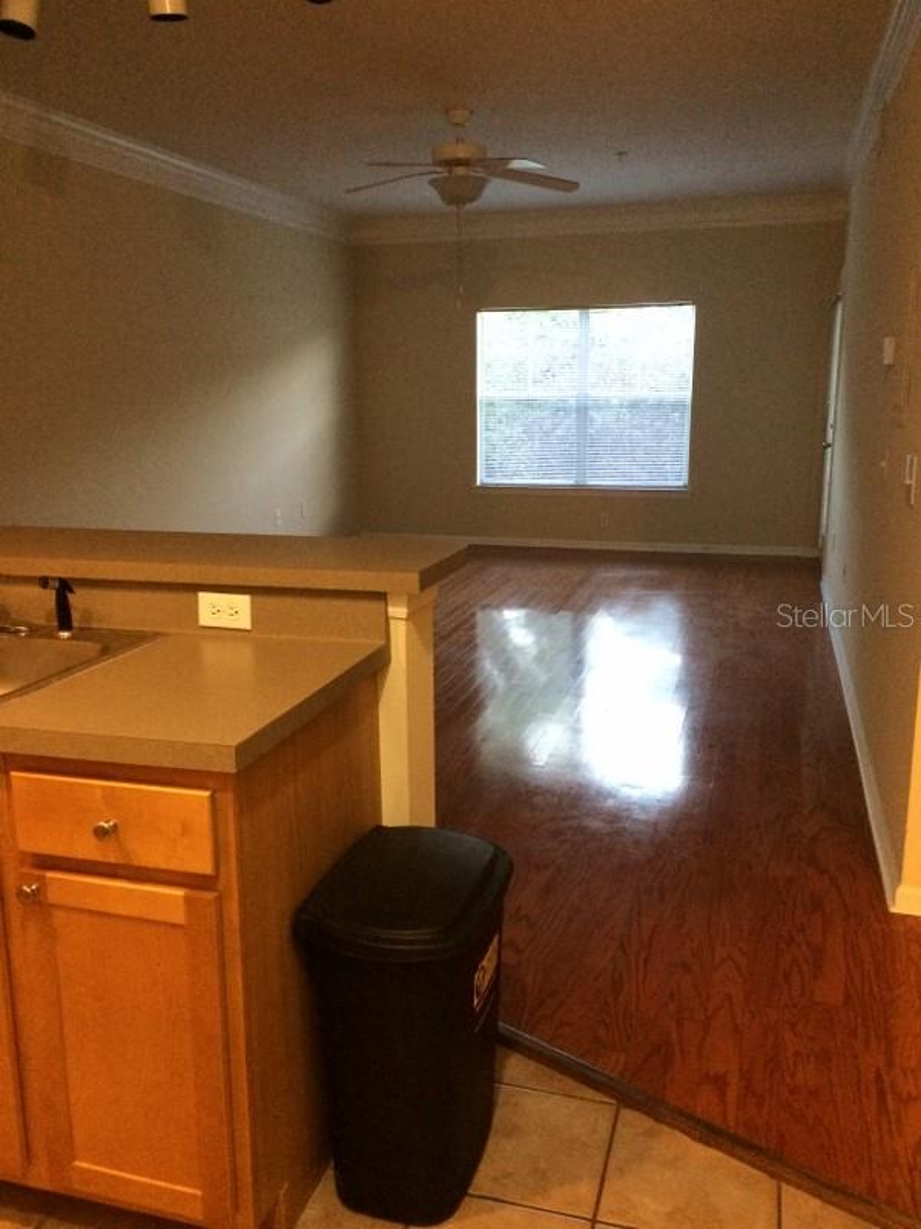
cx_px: 460
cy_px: 614
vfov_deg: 61.7
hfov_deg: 48.2
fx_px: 1029
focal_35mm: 29
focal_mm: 4.15
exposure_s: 1/24
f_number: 2.2
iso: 320
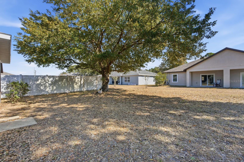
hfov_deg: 96.7
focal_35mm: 16
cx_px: 122
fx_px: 108
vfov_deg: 73.7
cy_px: 81
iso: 100
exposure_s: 1/2000
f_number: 8
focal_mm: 16
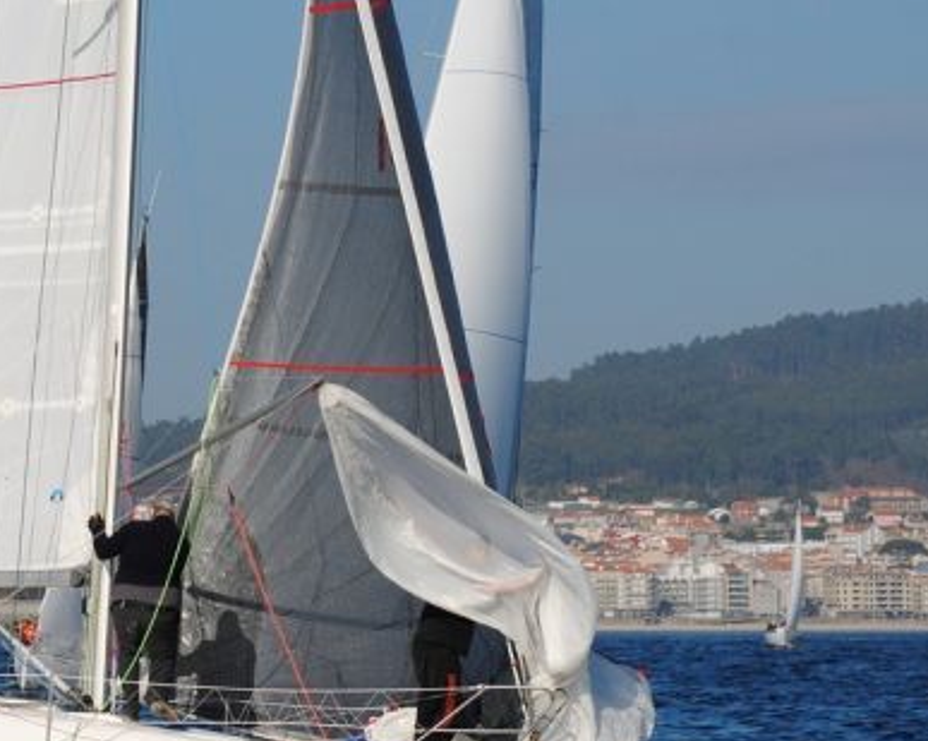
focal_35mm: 219
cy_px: 488
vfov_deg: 7.1
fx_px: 6010
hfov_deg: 8.8
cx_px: 177
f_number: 7.1
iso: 100
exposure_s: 1/800
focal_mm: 75
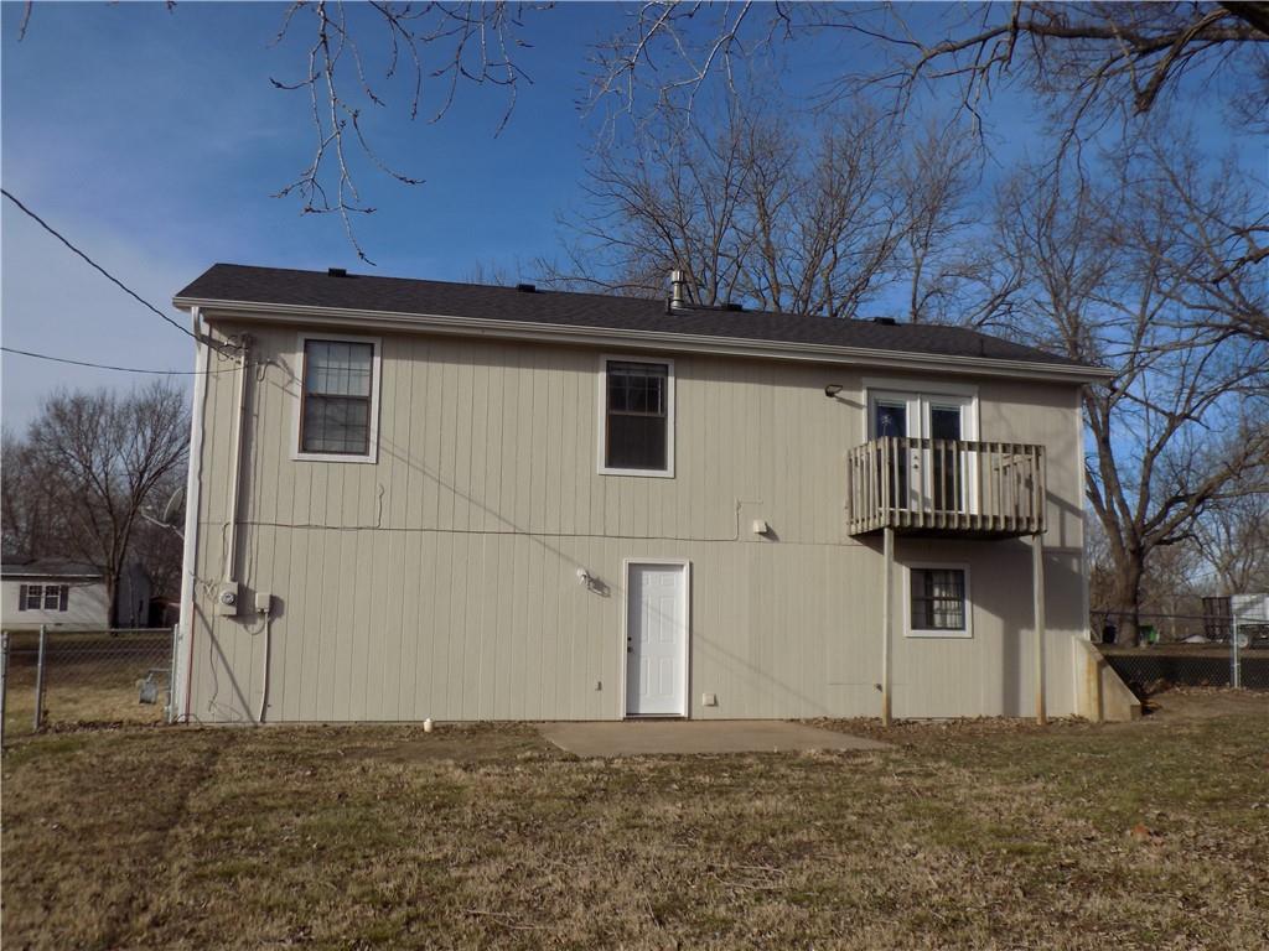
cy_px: 476
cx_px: 634
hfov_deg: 60.0
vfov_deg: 46.8
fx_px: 1100
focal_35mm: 30
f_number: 10.6
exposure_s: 1/160
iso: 80
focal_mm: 5.3
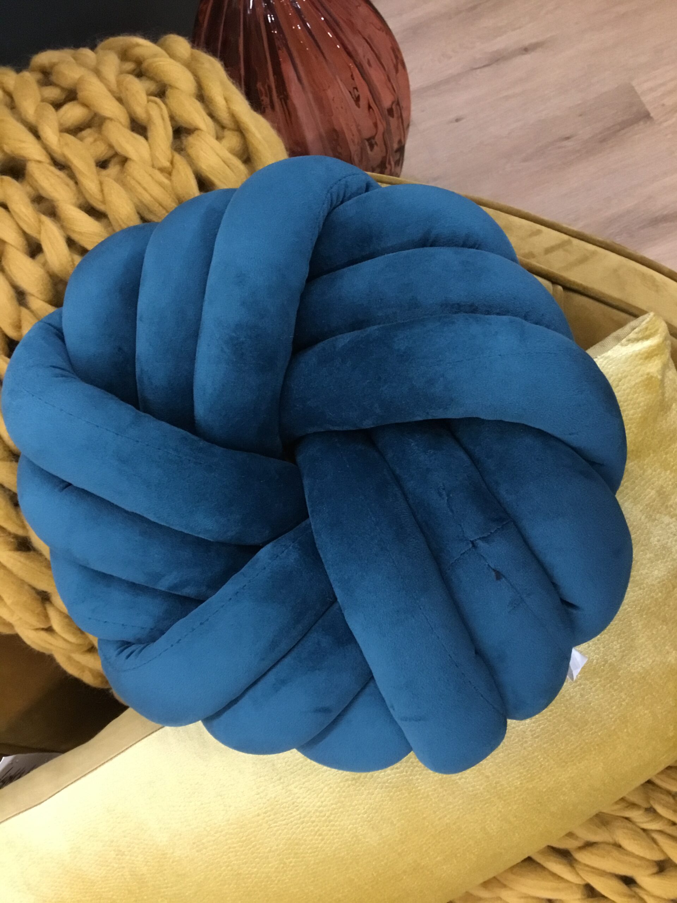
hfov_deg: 45.4
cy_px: 452
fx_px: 808
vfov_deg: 58.4
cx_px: 338
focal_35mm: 31
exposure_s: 1/33
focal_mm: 3.3
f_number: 2.4
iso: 200
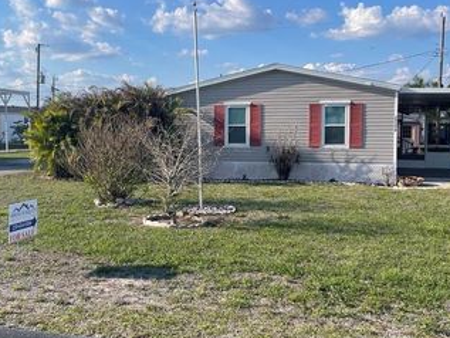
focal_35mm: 41
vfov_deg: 35.1
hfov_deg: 45.0
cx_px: 143
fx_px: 533
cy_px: 147
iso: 32
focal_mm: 4.2
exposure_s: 1/3205
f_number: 1.6
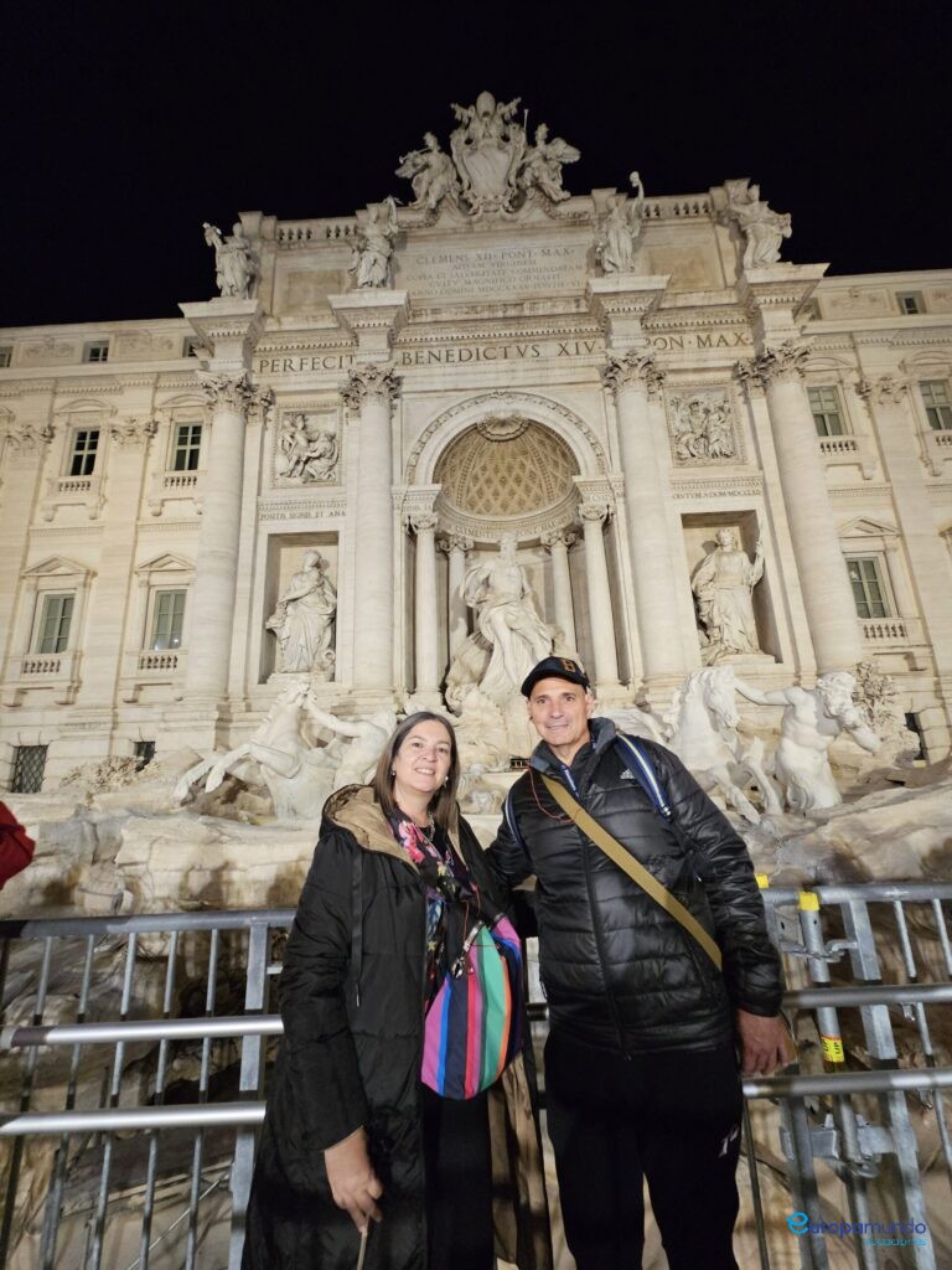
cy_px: 635
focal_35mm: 13
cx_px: 476
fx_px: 477
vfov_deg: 106.2
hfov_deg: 89.9
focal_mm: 2.2
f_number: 2.2
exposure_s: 1/25
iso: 640
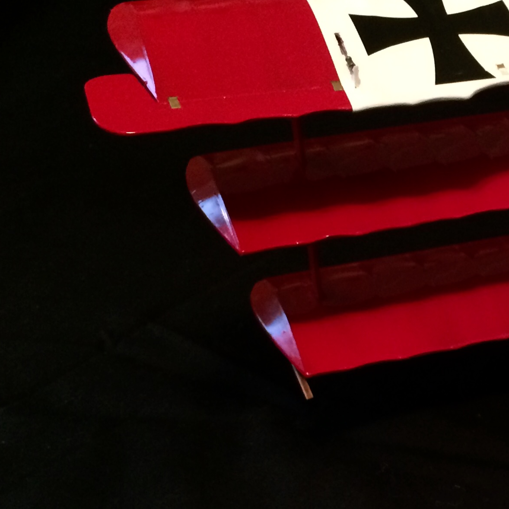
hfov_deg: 22.1
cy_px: 329
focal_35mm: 71
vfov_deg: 24.2
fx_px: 1181
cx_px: 644
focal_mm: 4.15
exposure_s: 1/15
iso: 320
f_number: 2.2
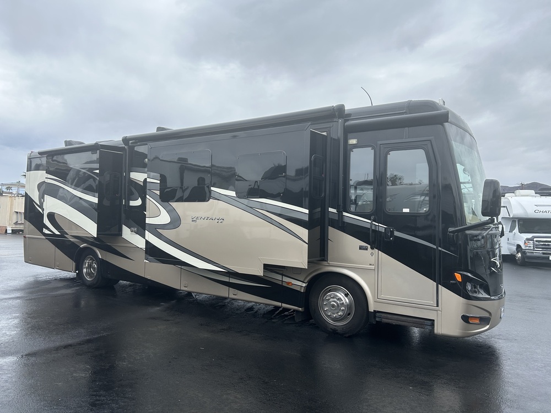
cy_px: 206
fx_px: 414
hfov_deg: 67.3
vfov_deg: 53.1
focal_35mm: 26
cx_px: 276
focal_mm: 5.7
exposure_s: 1/1597
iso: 50
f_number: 1.5
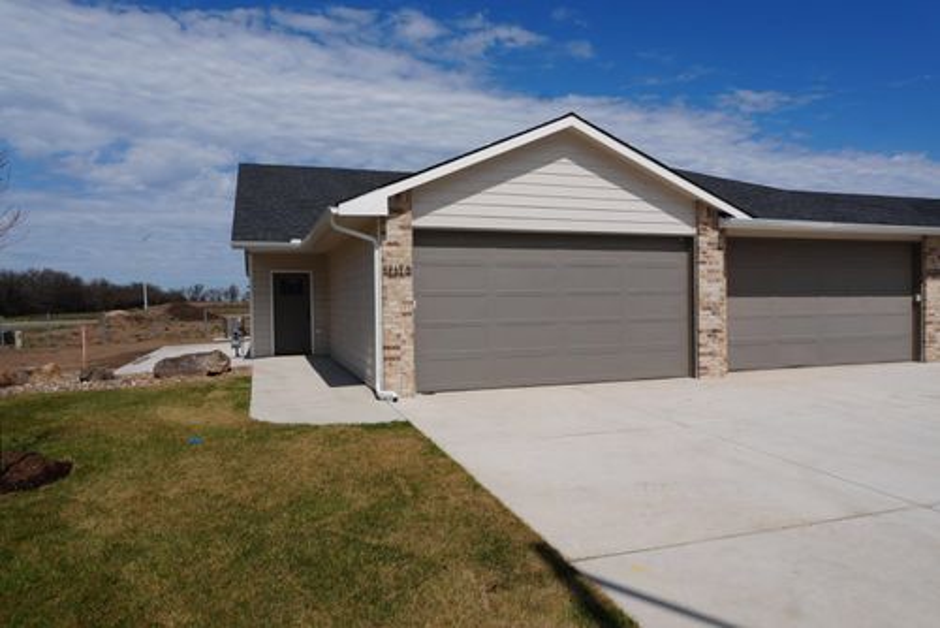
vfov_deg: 53.2
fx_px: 627
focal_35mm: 24
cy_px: 314
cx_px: 470
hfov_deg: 73.7
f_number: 10
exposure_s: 1/500
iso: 100
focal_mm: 16
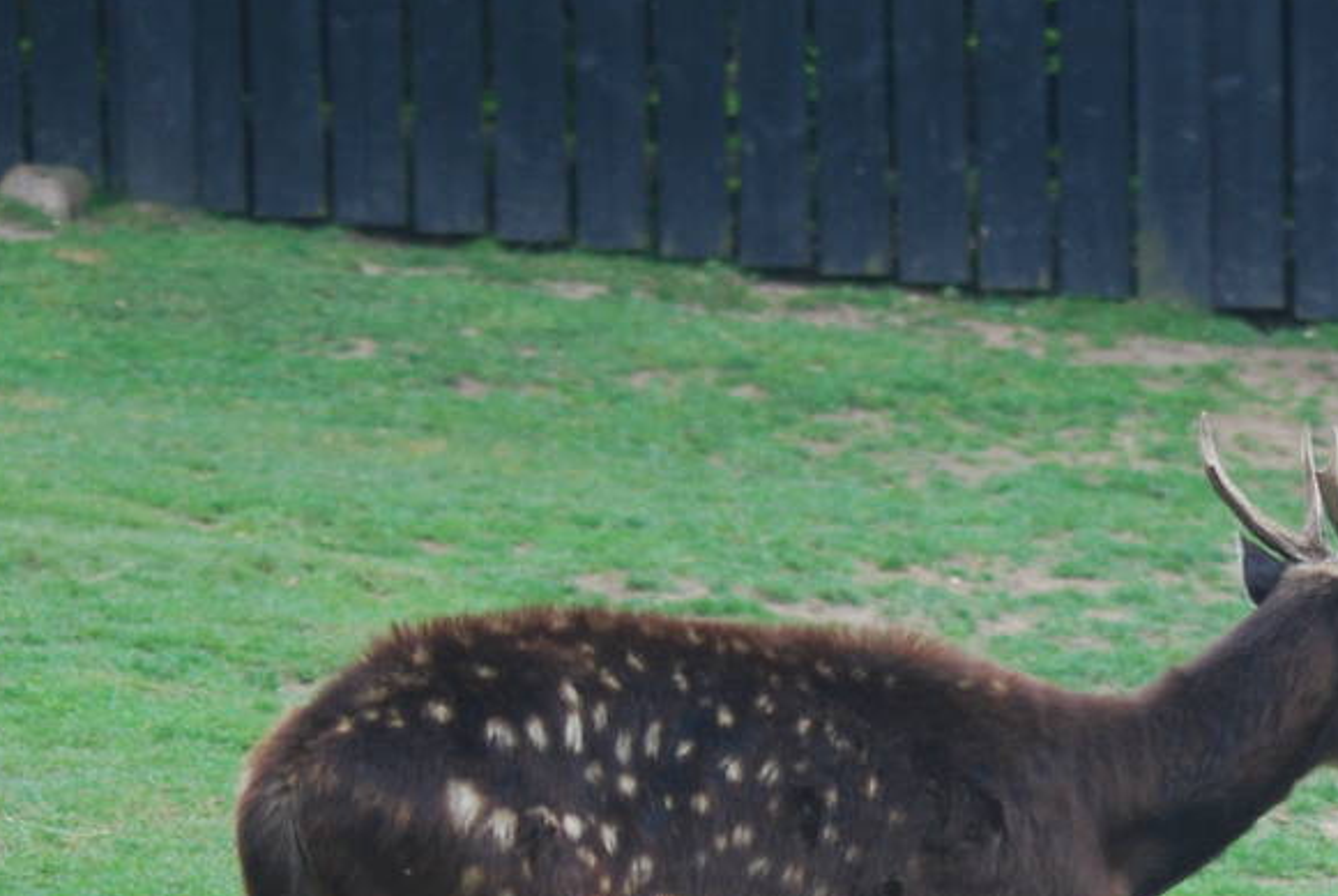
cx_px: 1552
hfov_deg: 6.0
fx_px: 12615
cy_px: 856
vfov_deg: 4.1
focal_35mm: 339
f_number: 4
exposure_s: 1/125
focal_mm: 82
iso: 250
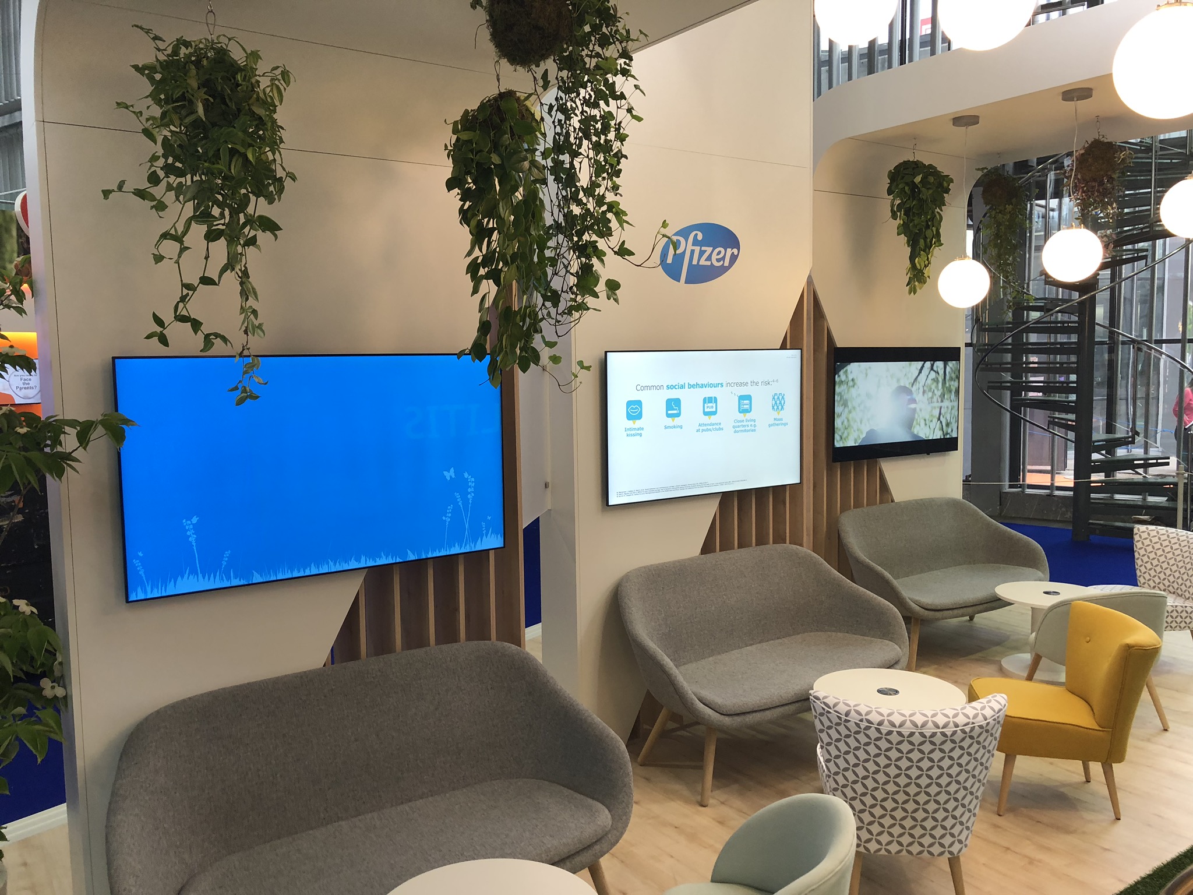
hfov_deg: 63.4
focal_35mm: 28
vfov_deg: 49.7
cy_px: 448
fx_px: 965
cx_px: 596
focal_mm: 3.99
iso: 32
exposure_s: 1/33
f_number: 1.8
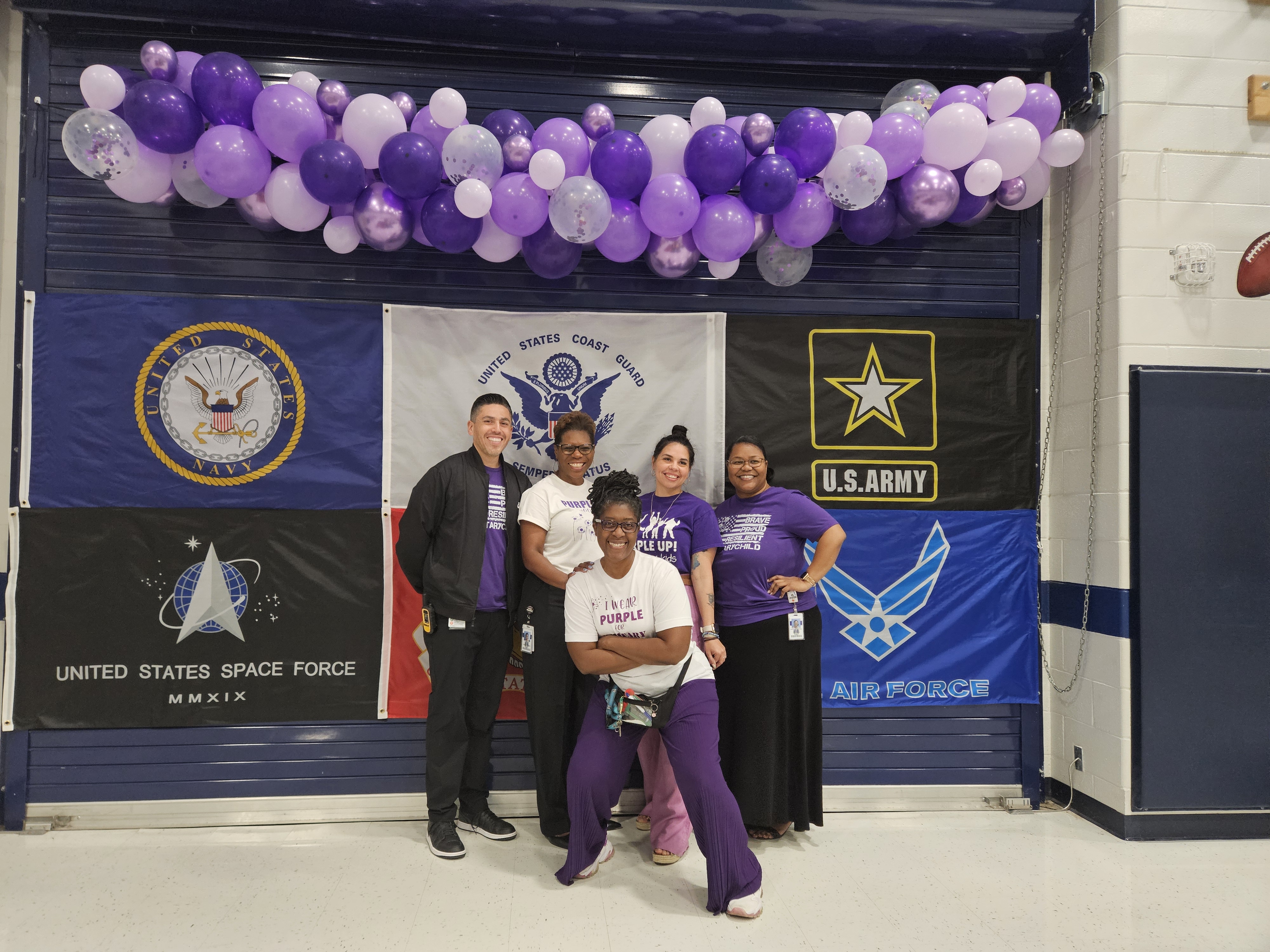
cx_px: 635
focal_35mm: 23
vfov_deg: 58.9
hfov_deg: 73.9
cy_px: 476
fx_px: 844
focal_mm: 5.4
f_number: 1.8
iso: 500
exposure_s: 1/170
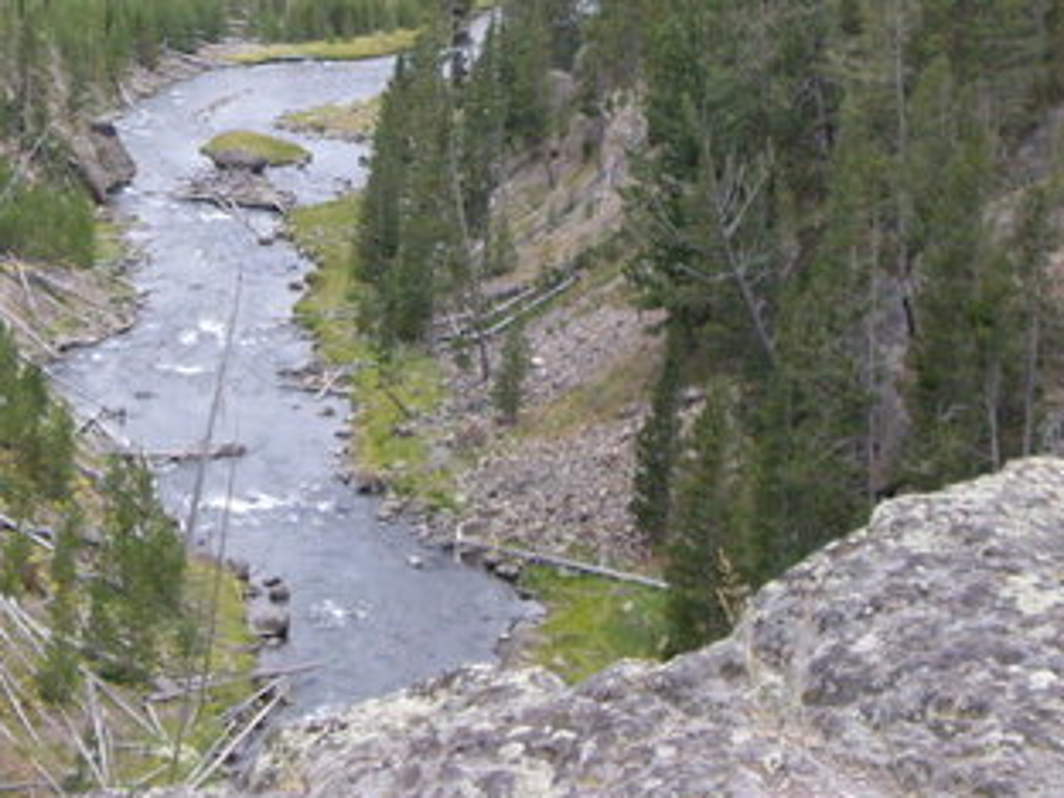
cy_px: 0
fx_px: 3473
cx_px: 269
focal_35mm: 113
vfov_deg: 12.9
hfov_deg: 17.3
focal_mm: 9
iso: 200
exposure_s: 1/125
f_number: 3.3
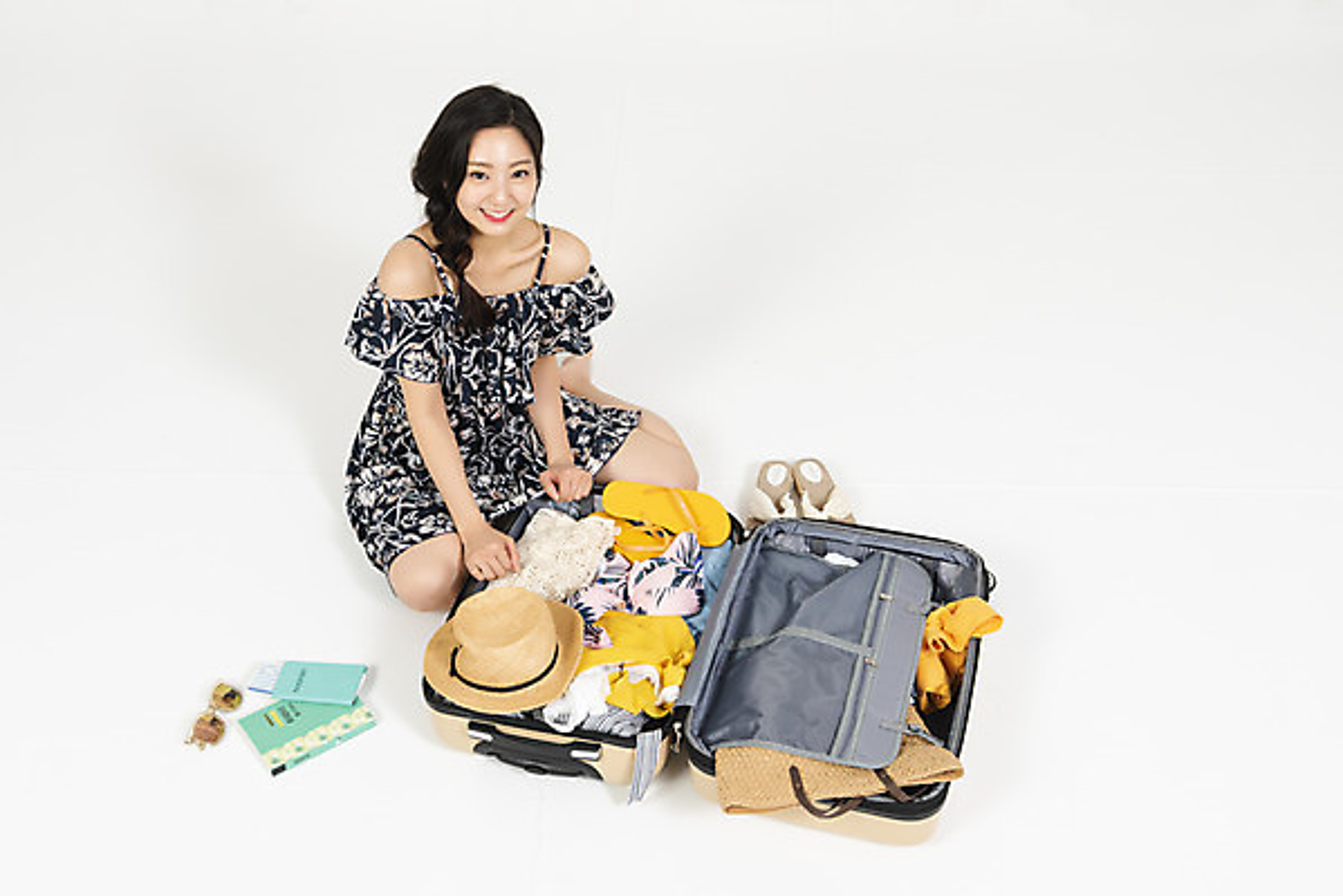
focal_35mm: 40
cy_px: 448
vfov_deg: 33.4
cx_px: 672
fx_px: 1493
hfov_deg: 48.4
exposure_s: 1/125
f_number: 16
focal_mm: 40
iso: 100
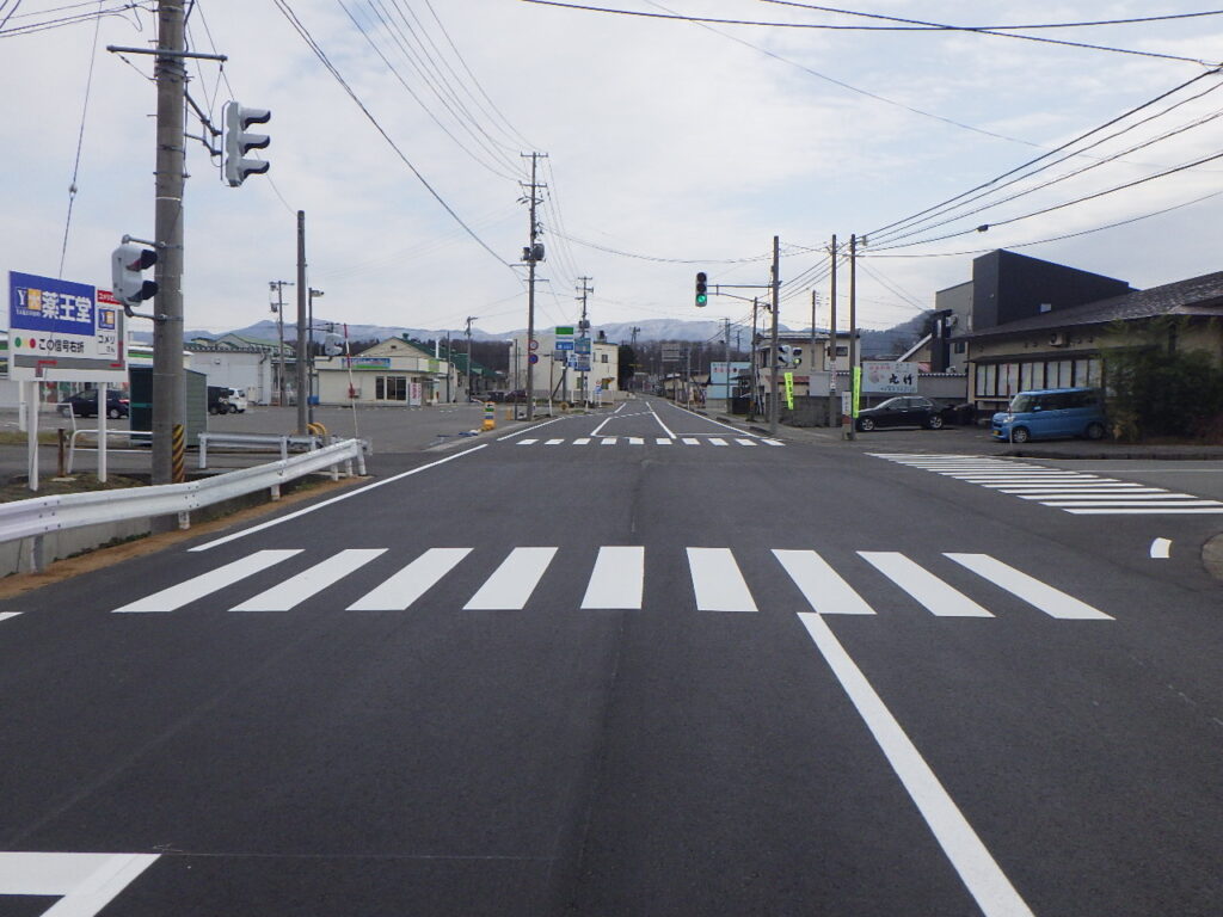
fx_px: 989
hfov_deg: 63.4
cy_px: 458
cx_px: 612
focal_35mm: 28
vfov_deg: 49.7
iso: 250
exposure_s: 1/1250
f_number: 4.2
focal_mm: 5
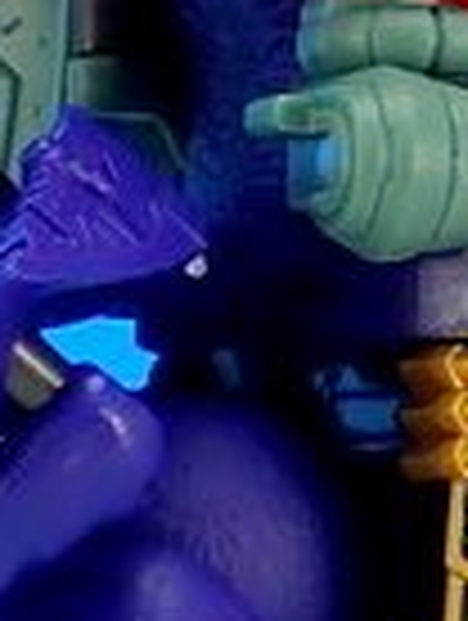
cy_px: 392
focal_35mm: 371
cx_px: 315
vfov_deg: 5.3
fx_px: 6667
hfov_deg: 4.0
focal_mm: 9.01
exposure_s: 1/25
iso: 100
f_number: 3.2
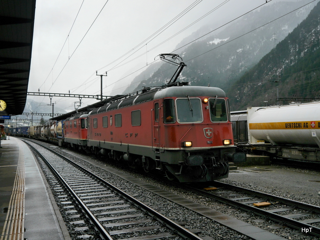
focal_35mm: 38
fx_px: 351
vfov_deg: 37.7
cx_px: 160
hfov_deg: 49.0
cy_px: 120
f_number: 4.1
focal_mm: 19
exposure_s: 1/60
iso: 160
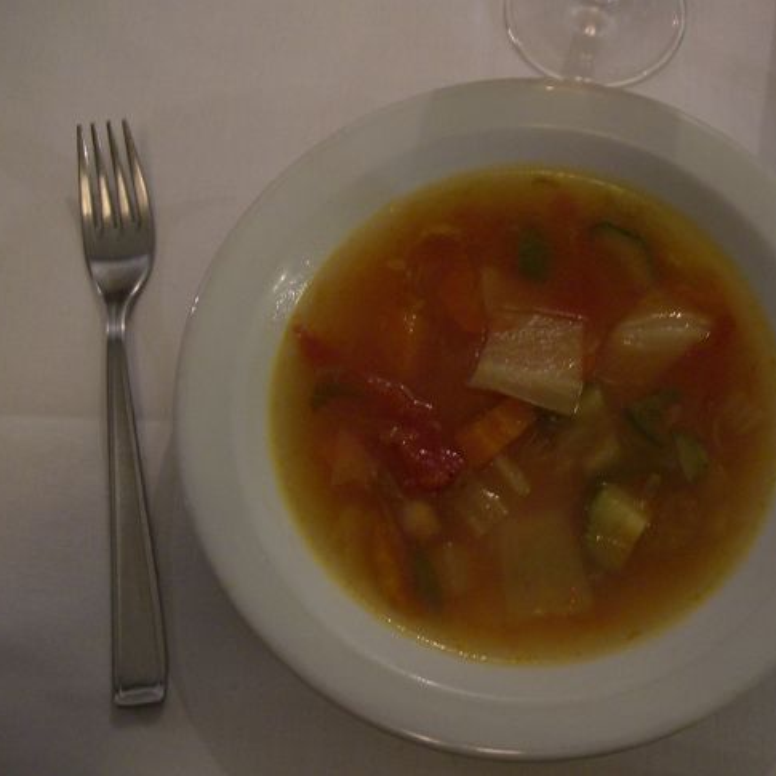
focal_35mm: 45
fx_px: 1141
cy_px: 388
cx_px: 501
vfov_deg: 37.6
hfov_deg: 37.2
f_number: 2.8
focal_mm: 7.9
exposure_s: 1/10
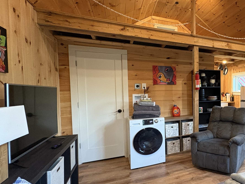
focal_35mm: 24
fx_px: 170
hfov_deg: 62.9
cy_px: 97
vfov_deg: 56.8
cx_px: 209
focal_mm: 2.22
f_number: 2.2
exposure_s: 1/60
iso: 400
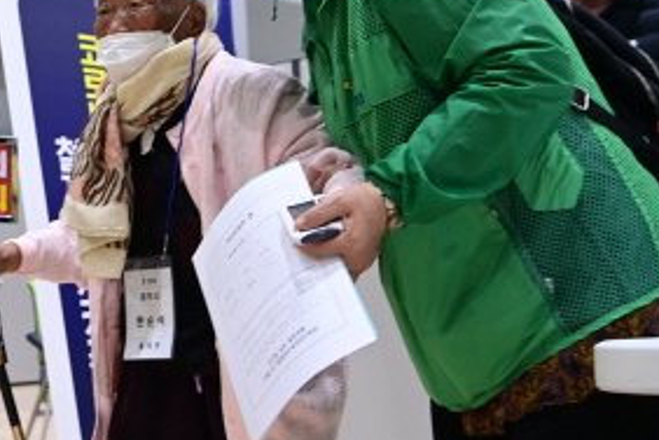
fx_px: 1245
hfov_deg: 27.8
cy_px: 21
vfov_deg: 19.5
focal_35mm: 68
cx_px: -12
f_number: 4.5
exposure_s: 1/160
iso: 1600
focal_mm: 32
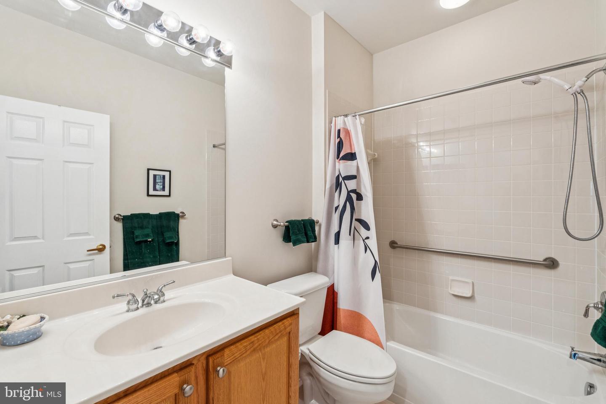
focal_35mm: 16
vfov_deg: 73.7
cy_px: 202
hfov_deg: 96.7
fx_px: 269
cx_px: 303
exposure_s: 1/10
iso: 500
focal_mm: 16
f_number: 9
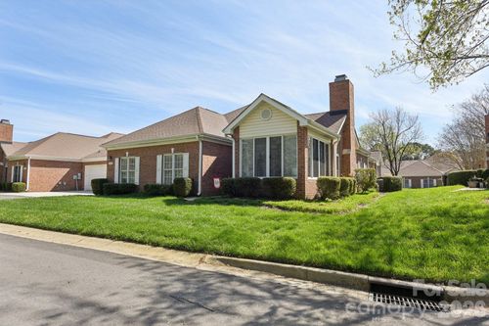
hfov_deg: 81.2
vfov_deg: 59.5
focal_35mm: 21
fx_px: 285
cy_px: 163
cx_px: 244
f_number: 8
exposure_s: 1/640
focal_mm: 21
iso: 200
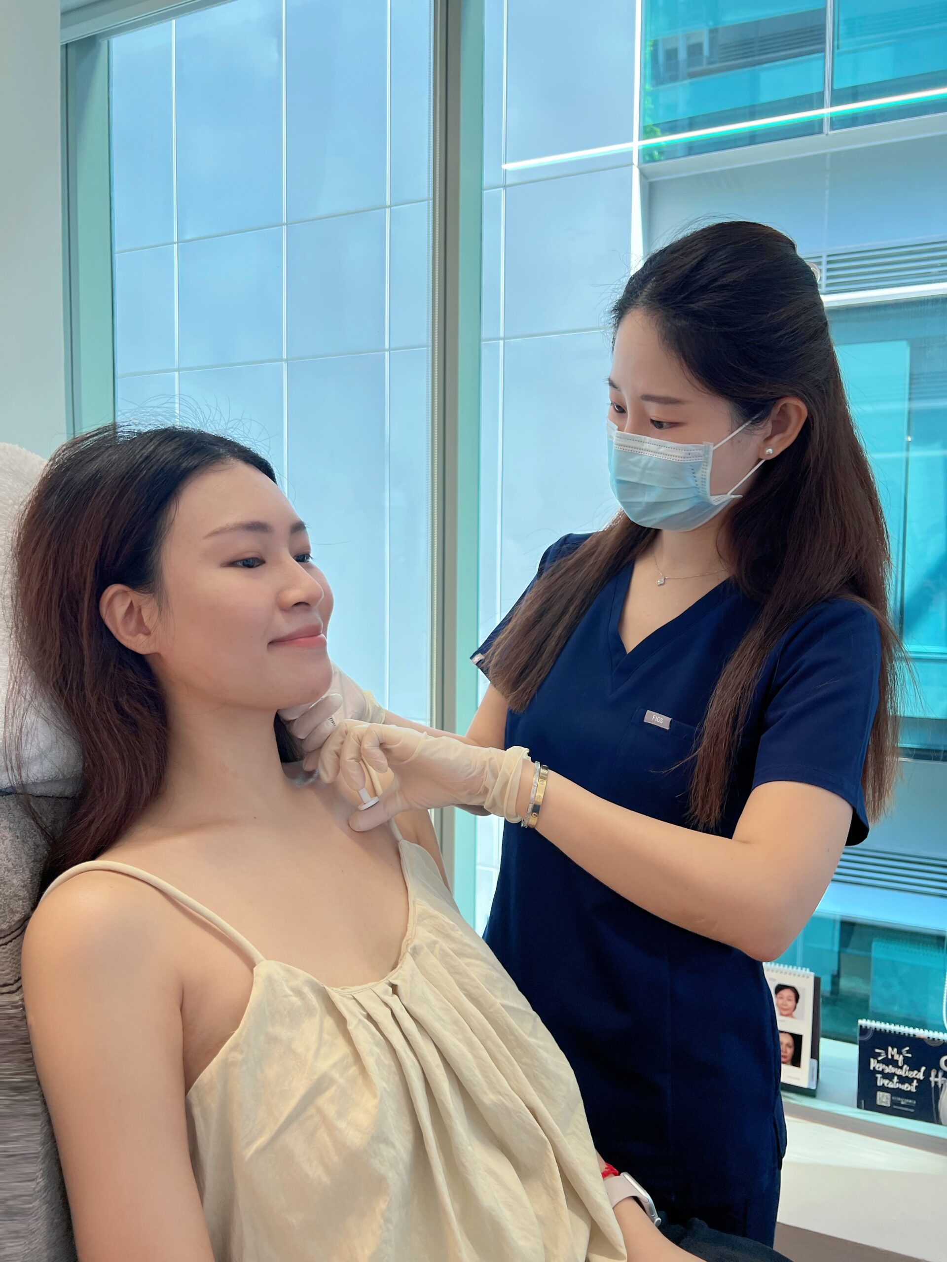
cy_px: 631
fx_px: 948
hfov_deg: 53.1
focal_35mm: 26
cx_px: 474
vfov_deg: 67.3
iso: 32
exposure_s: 1/100
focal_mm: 5.7
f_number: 1.5
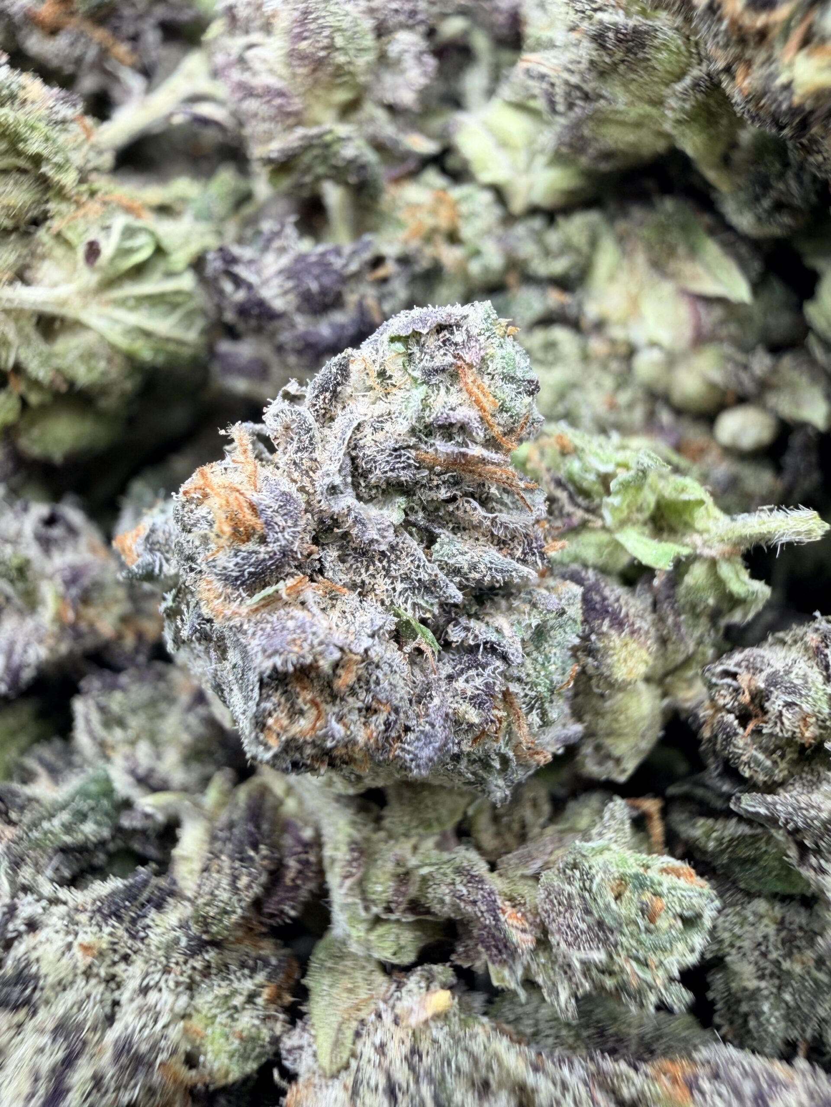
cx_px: 416
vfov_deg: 71.6
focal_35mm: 24
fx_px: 768
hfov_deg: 56.8
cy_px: 554
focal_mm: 2.22
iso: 50
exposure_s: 1/121
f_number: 2.2
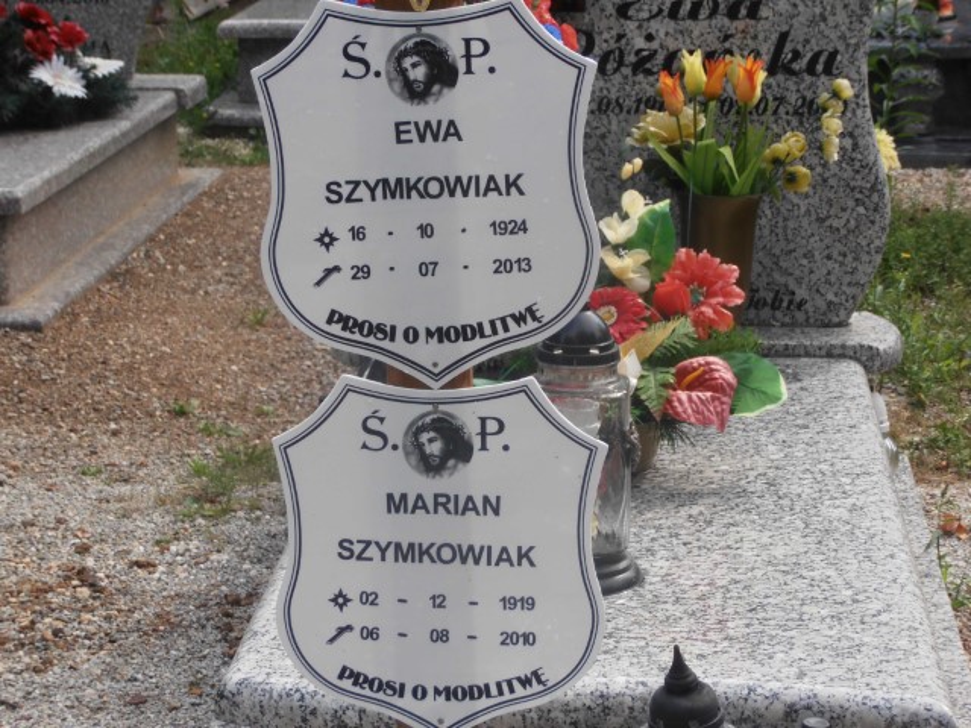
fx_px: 3114
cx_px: 486
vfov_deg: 13.3
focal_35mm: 111
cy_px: 364
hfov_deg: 17.7
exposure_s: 1/320
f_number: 5.5
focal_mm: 19.64
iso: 80
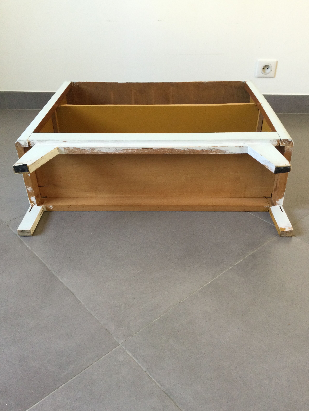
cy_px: 206
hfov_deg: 44.2
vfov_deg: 56.8
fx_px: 381
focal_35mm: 32
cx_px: 153
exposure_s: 1/33
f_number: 2.4
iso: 64
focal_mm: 3.3
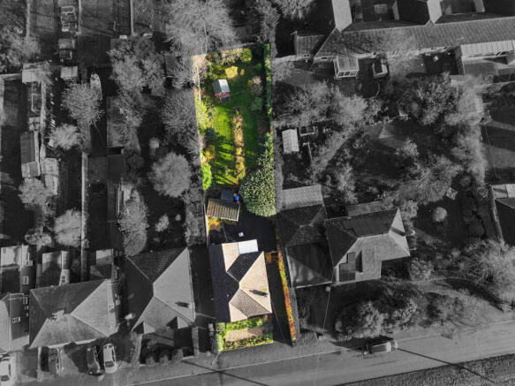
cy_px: 193
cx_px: 258
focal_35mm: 24
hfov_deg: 71.6
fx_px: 357
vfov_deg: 56.8
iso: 140
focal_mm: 12.29
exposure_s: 1/320
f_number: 2.8
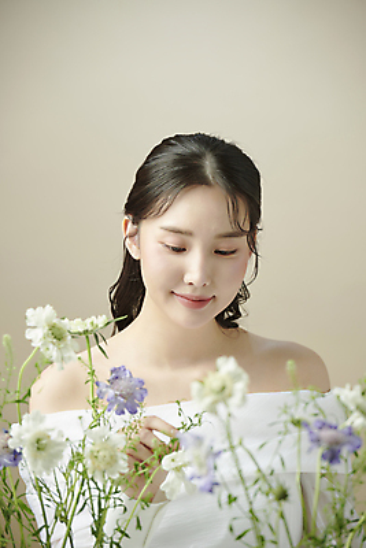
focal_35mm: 200
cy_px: 274
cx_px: 183
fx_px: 3047
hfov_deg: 6.9
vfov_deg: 10.3
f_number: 5.6
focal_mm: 200
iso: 64
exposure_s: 1/125
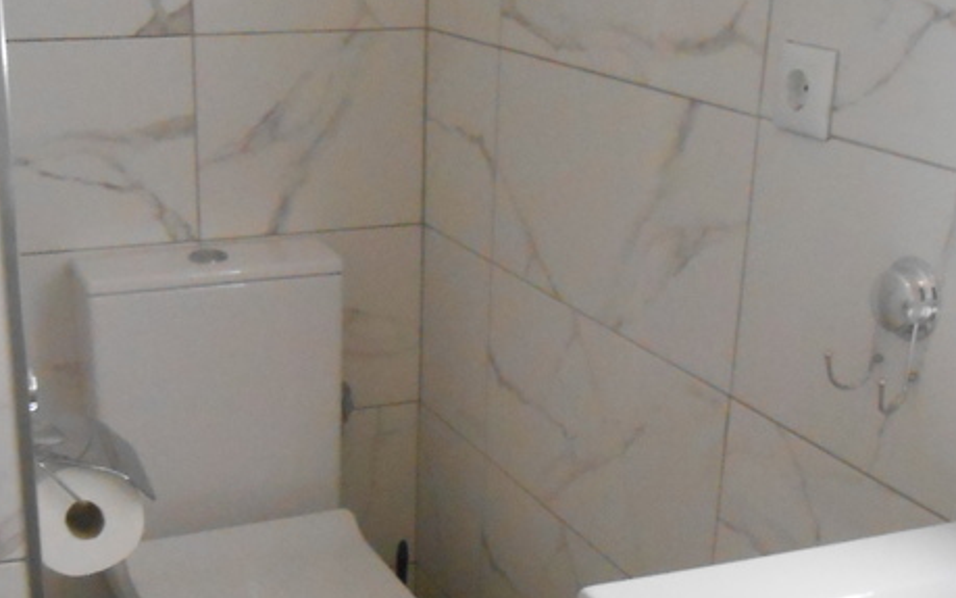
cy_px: 441
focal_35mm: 54
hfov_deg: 37.3
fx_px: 1407
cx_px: 371
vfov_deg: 23.8
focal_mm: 4.6
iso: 800
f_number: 3.5
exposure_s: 1/80
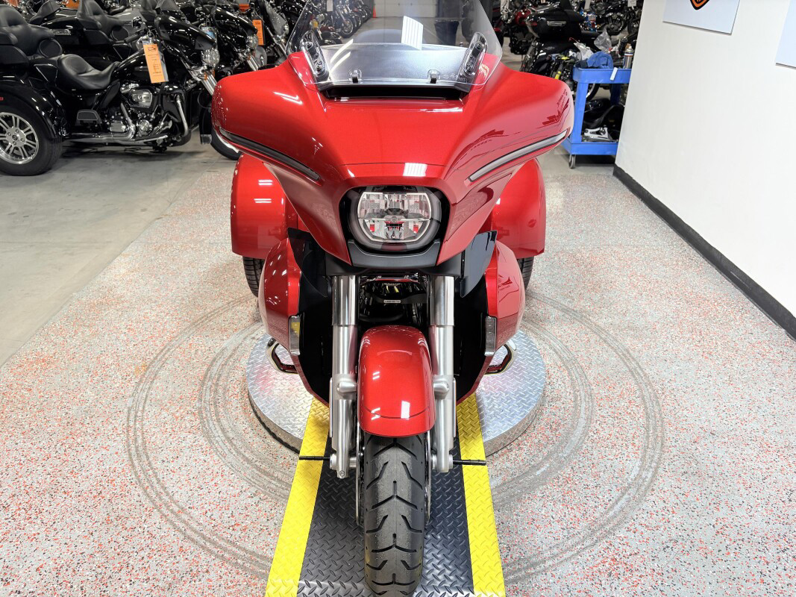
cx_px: 398
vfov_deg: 53.1
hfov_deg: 67.3
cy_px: 298
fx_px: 598
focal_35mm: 26
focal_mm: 5.96
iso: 64
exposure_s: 1/120
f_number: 1.6
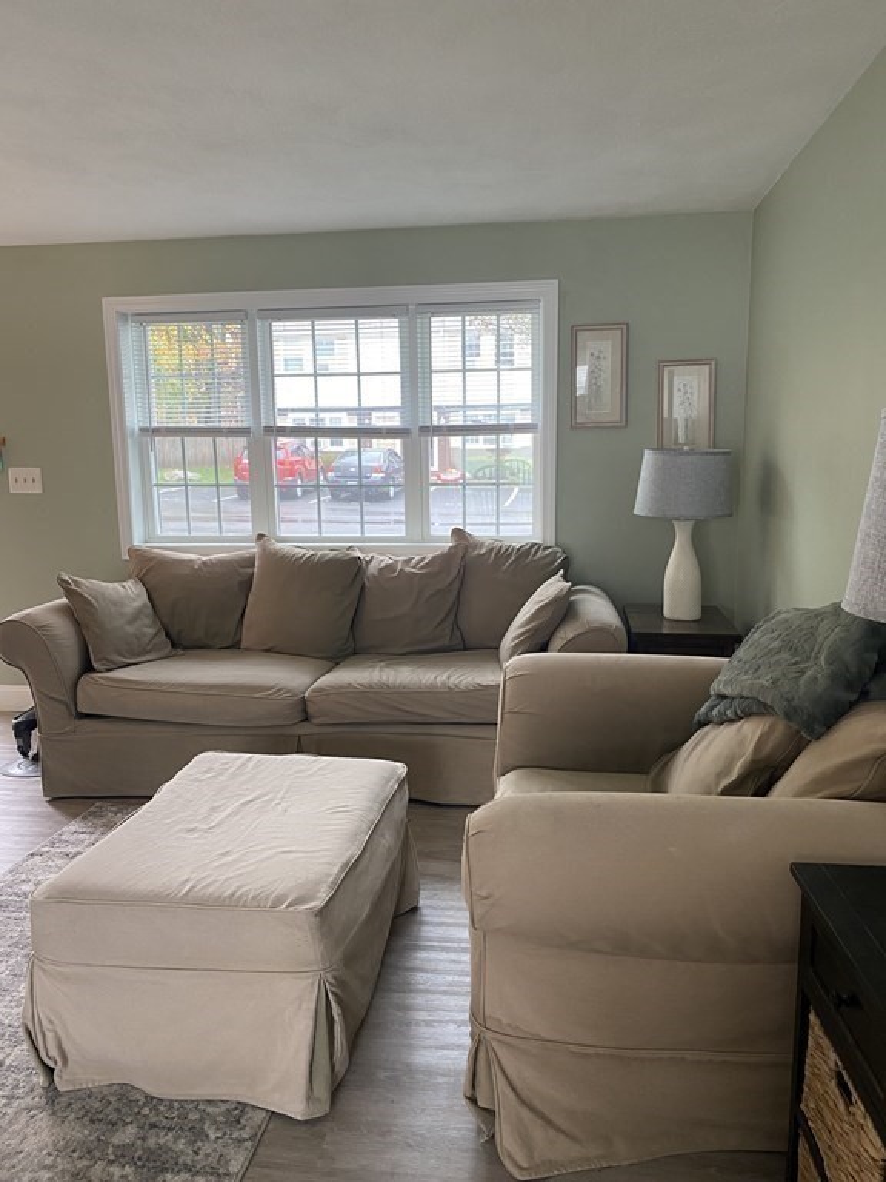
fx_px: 887
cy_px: 591
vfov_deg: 67.3
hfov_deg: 53.1
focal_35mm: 26
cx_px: 443
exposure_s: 1/60
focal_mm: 4.25
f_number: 1.8
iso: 100
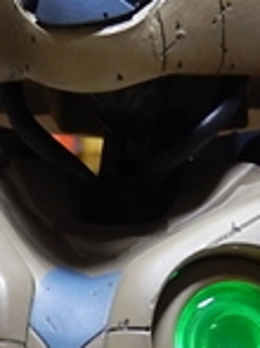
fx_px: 1023
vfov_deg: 19.2
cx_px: 85
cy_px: 215
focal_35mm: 102
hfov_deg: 14.5
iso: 400
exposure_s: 1/20
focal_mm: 4.5
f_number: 3.4
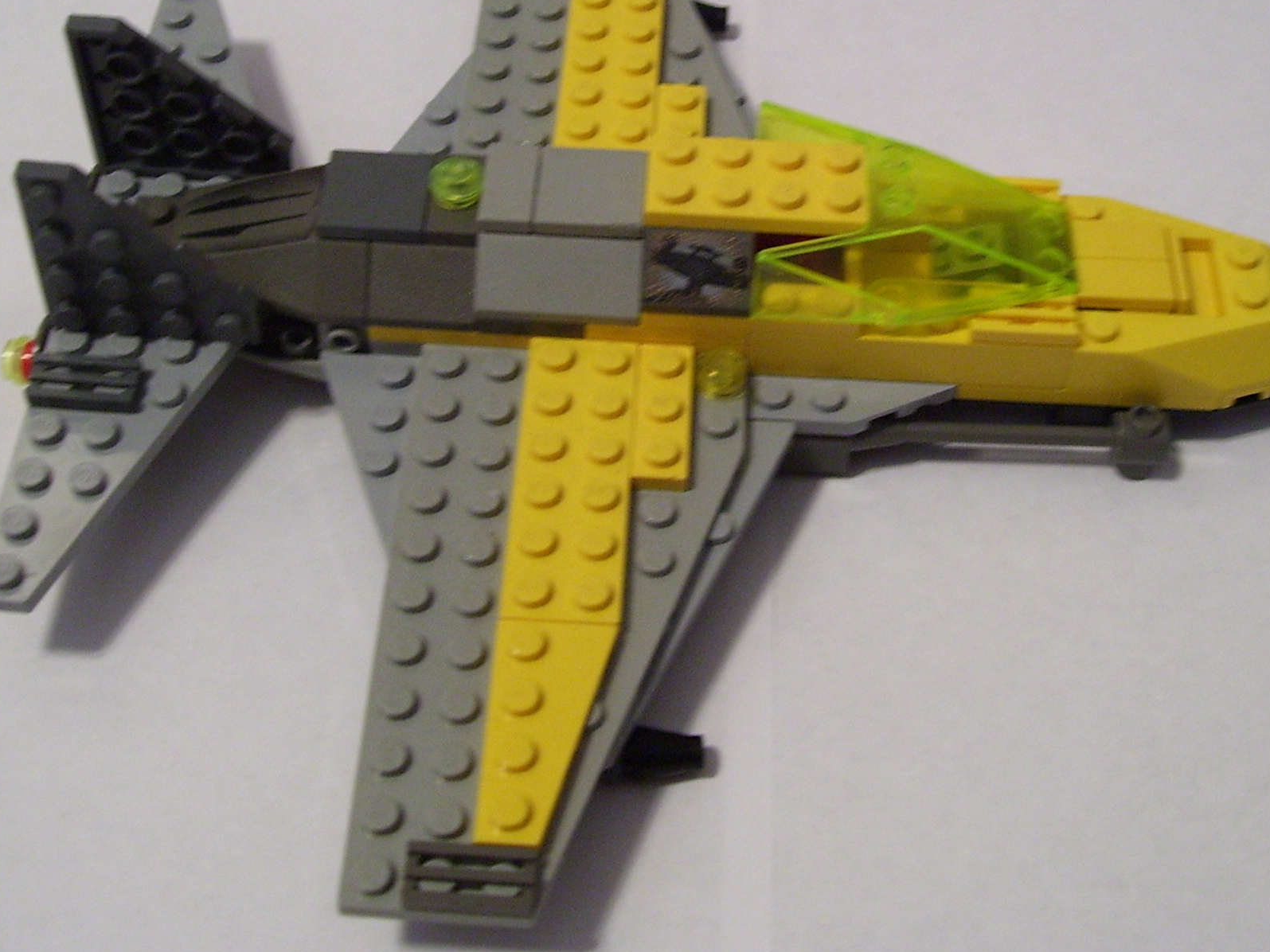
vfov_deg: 27.8
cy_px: 299
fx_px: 1908
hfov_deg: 36.8
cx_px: 690
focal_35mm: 52
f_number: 2.7
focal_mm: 6
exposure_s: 1/10
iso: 160
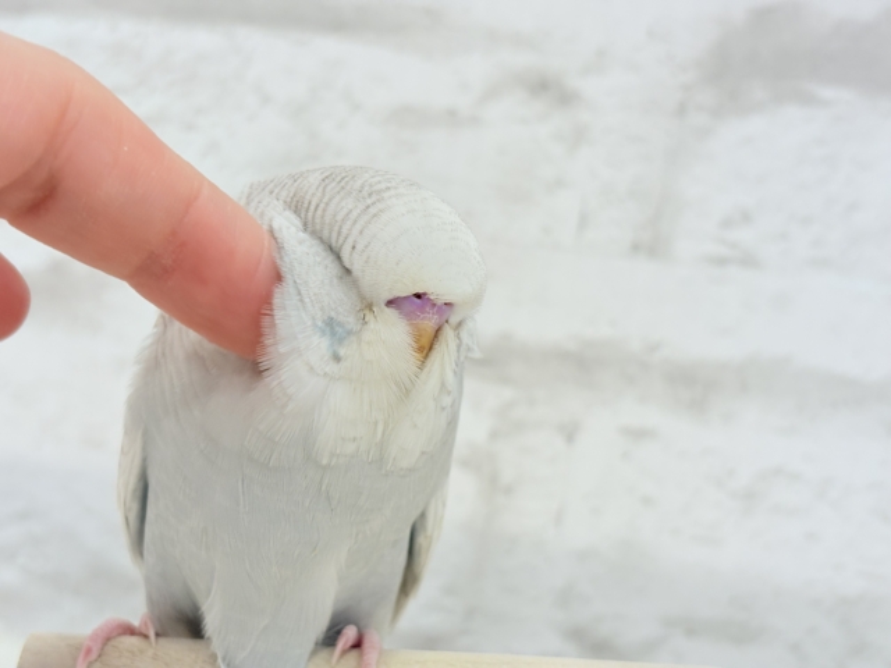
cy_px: 334
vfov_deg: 28.0
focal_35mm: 52
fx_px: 1338
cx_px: 446
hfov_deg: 36.8
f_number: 1.6
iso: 80
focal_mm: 5.96
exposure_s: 1/100
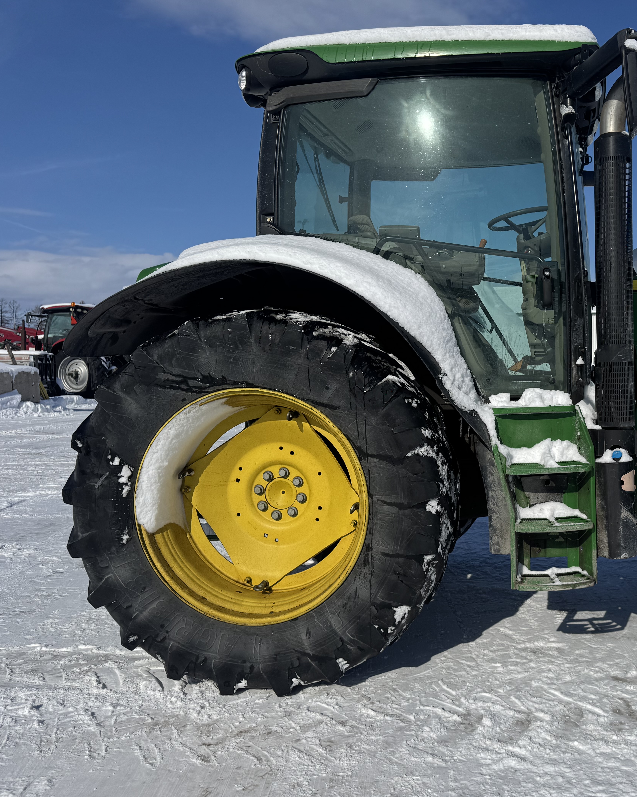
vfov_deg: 55.7
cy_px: 392
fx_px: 754
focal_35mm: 32
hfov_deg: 43.7
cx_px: 505
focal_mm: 6.76
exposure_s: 1/12346
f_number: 1.78
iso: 80
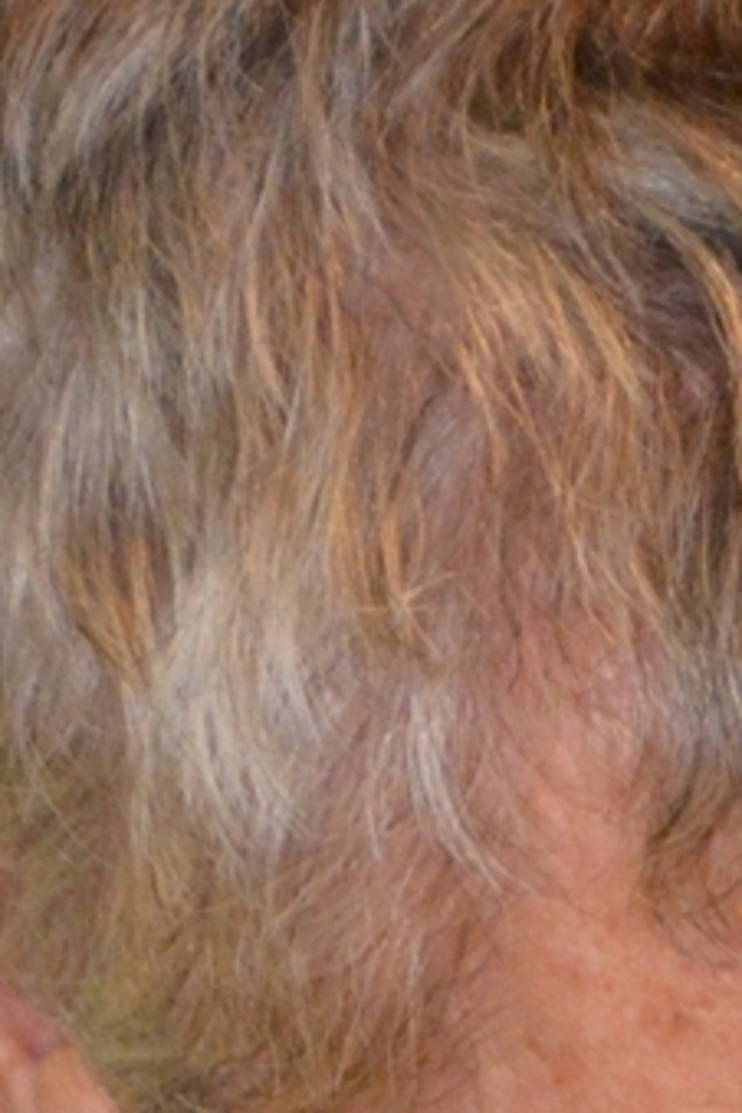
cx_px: 735
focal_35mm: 744
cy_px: 2968
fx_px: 23000
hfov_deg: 1.8
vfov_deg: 2.7
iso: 2500
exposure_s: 1/60
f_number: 5.3
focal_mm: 70
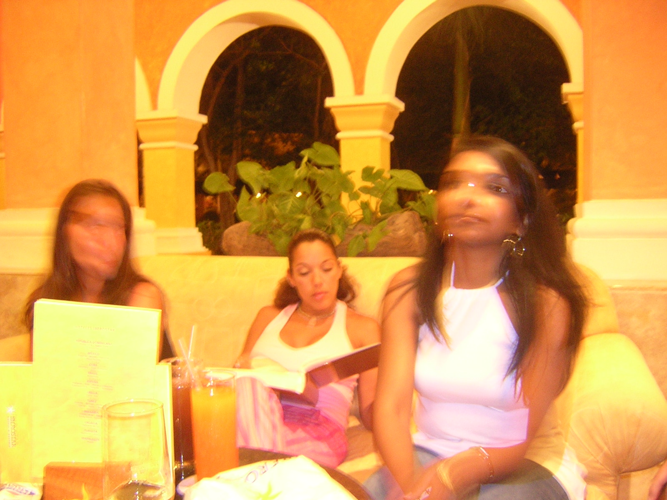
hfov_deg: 51.4
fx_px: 694
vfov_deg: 39.7
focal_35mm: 36
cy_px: 250
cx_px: 334
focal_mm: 4.7
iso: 400
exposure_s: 1/2.5
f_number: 2.6
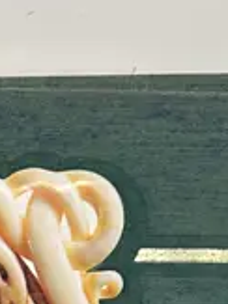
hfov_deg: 9.5
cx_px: -138
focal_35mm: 151
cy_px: 696
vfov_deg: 11.2
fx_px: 1328
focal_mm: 6.86
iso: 125
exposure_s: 1/50
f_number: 1.78
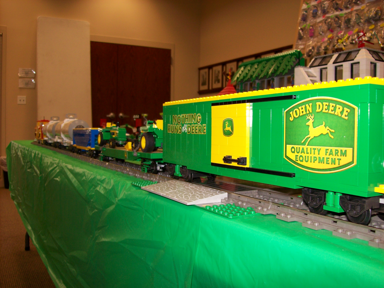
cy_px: 144
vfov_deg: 39.6
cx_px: 192
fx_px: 399
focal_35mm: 36
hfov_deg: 51.4
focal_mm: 6
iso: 80
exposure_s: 1/64
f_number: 2.7
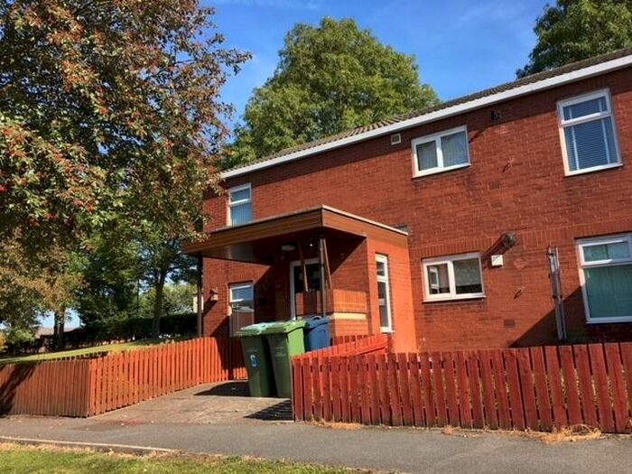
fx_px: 529
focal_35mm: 29
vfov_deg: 48.2
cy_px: 237
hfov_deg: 61.7
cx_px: 316
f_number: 2.2
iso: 25
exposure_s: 1/777
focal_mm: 4.15
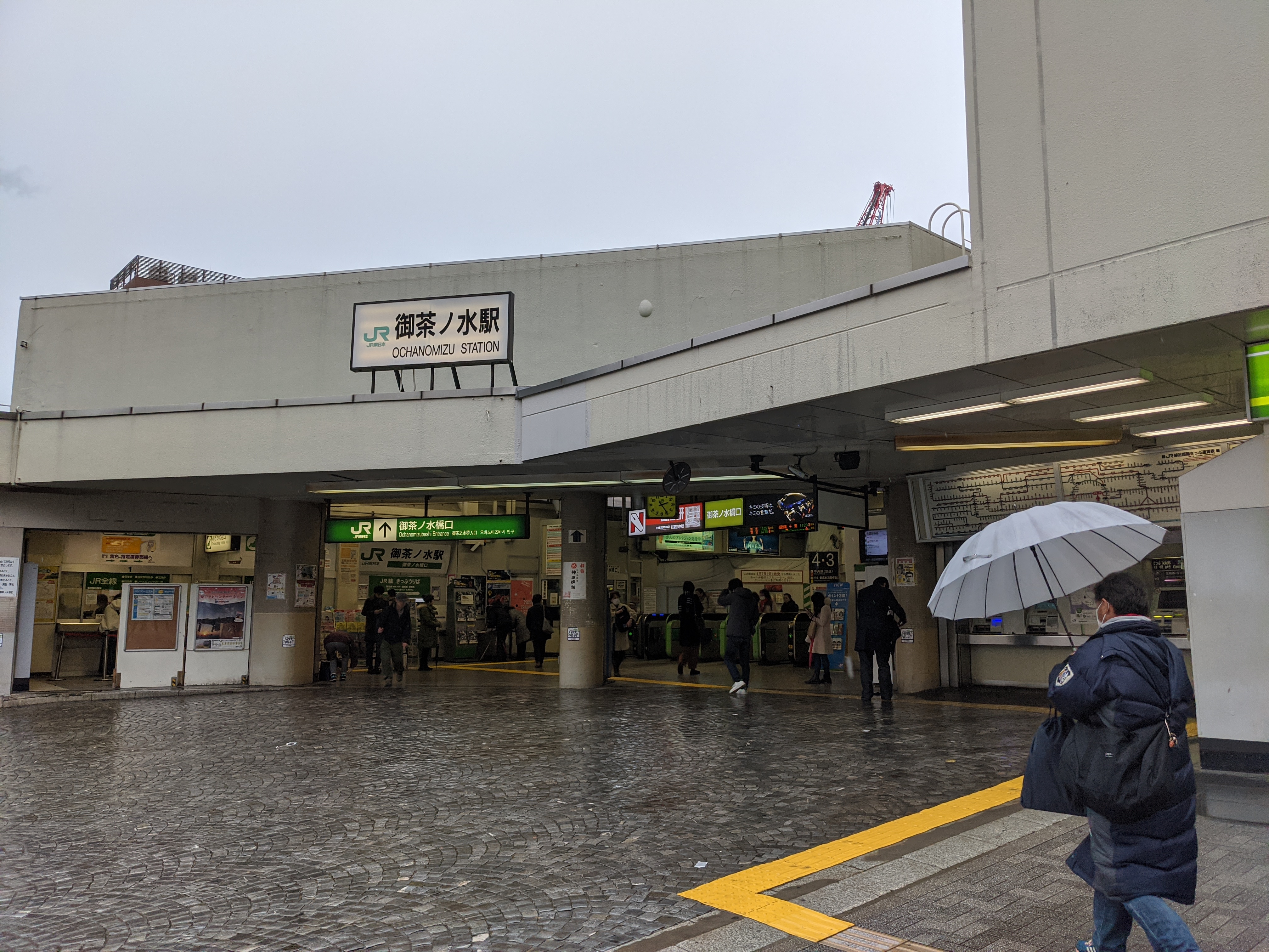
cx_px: 634
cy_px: 476
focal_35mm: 27
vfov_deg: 51.4
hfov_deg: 65.3
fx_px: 990
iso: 86
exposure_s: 1/711
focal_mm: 4.38
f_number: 1.73
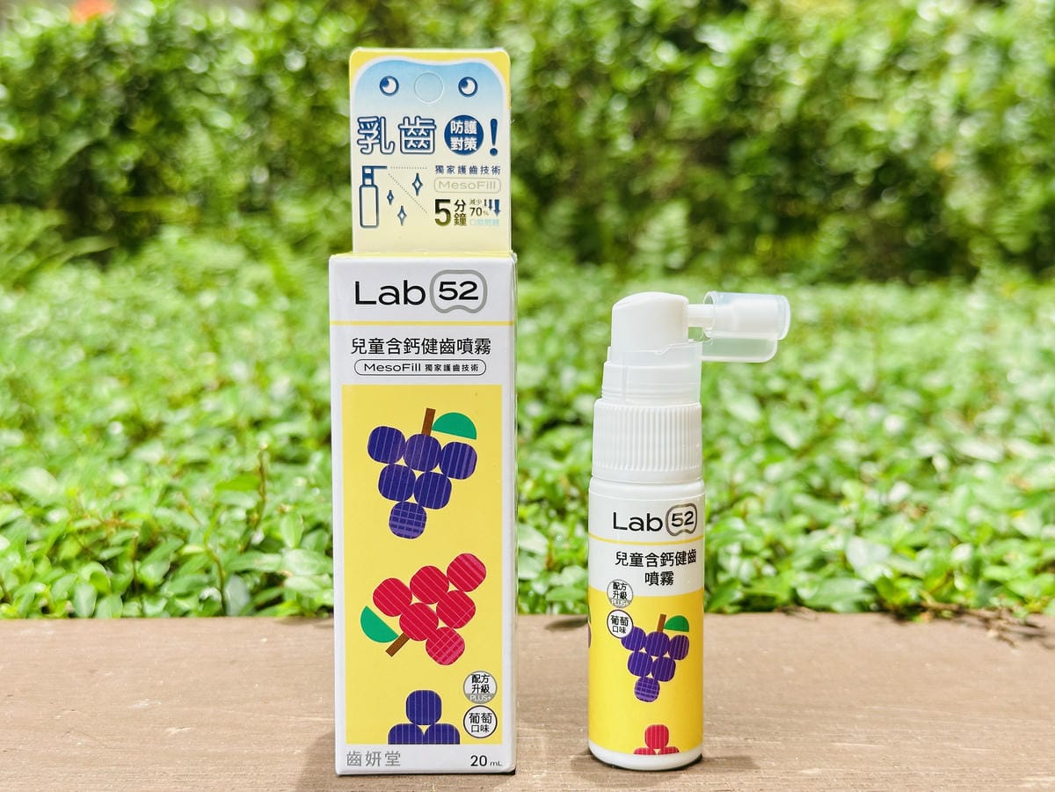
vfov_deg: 30.3
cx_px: 528
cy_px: 396
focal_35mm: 48
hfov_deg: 39.7
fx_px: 1463
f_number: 1.78
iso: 64
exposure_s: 1/511
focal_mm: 6.86
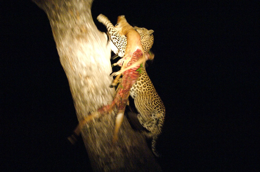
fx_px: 757
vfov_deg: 13.0
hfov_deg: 19.5
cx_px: 130
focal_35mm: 105
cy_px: 86
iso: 1600
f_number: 2.8
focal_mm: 70
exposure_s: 1/20
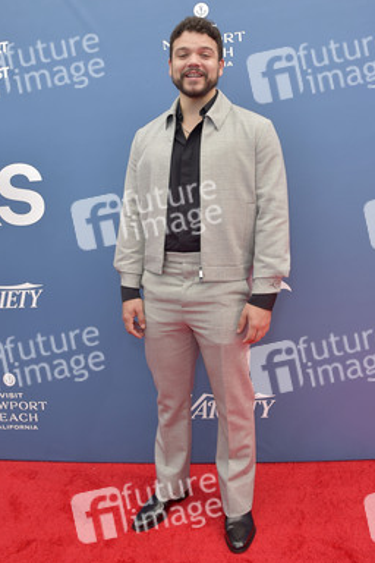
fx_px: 391
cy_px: 289
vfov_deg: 71.5
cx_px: 190
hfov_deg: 51.3
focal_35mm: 25
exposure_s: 1/250
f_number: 6.3
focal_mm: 24
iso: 250
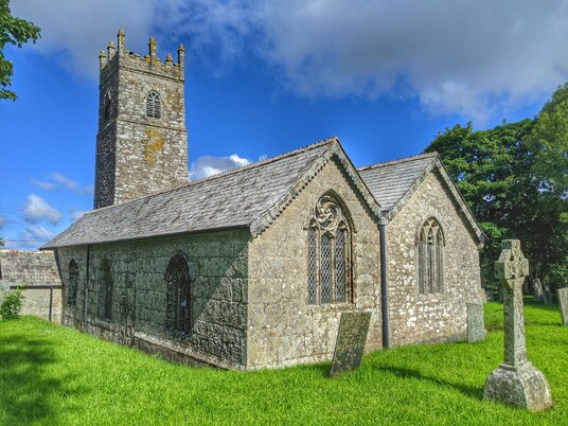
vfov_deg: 51.4
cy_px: 213
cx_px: 284
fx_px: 443
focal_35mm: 27
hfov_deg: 65.3
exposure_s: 1/3356
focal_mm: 4.44
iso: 63
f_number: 1.8
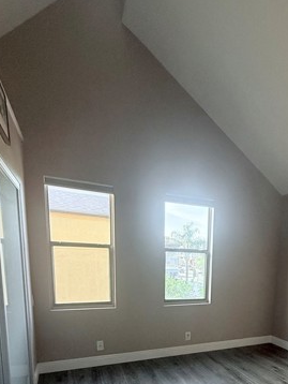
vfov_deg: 63.5
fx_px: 277
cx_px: 209
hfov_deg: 53.0
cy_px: 306
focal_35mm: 25
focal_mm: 2.22
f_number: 2.2
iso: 125
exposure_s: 1/99
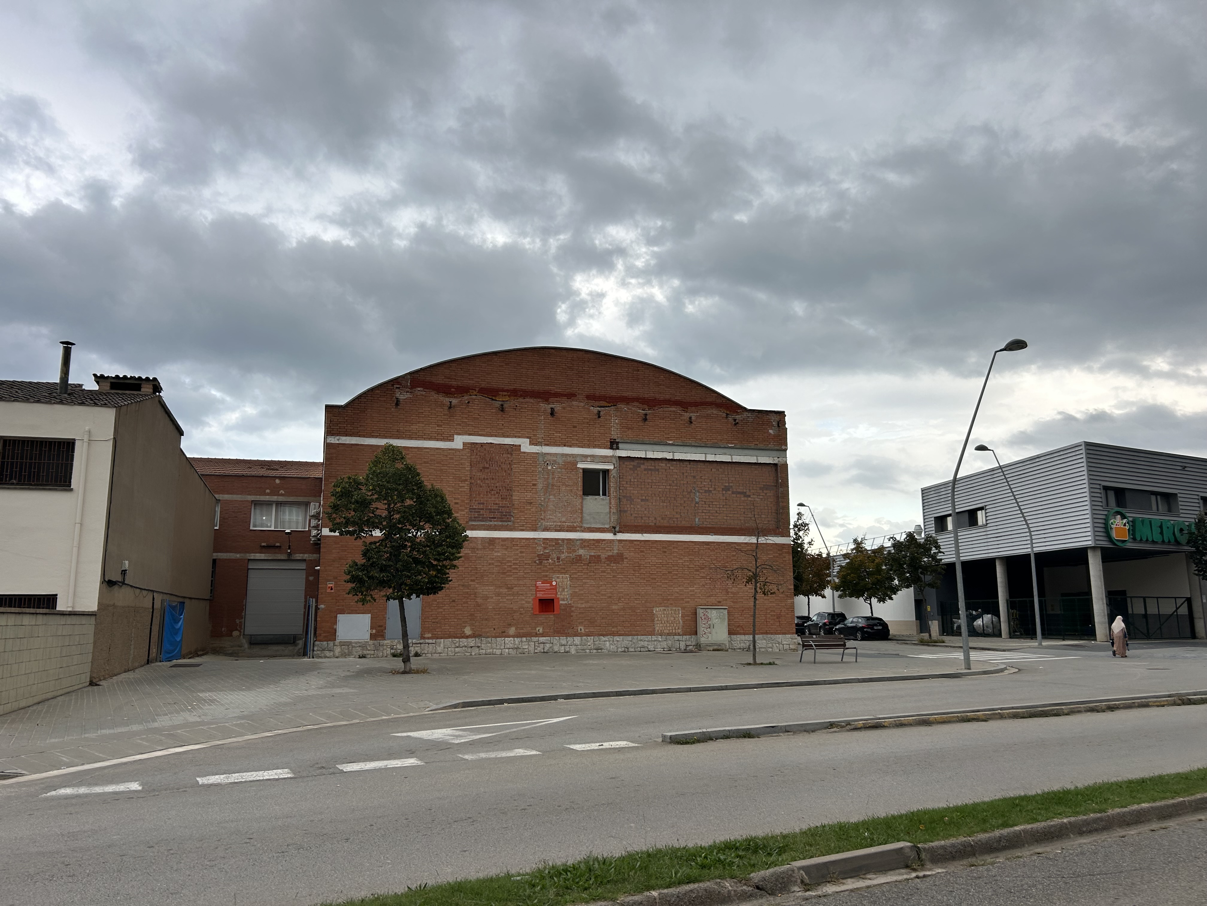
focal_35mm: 26
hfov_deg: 67.3
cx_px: 604
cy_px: 453
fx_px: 907
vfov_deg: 53.1
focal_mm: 5.7
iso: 50
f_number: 1.5
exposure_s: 1/683
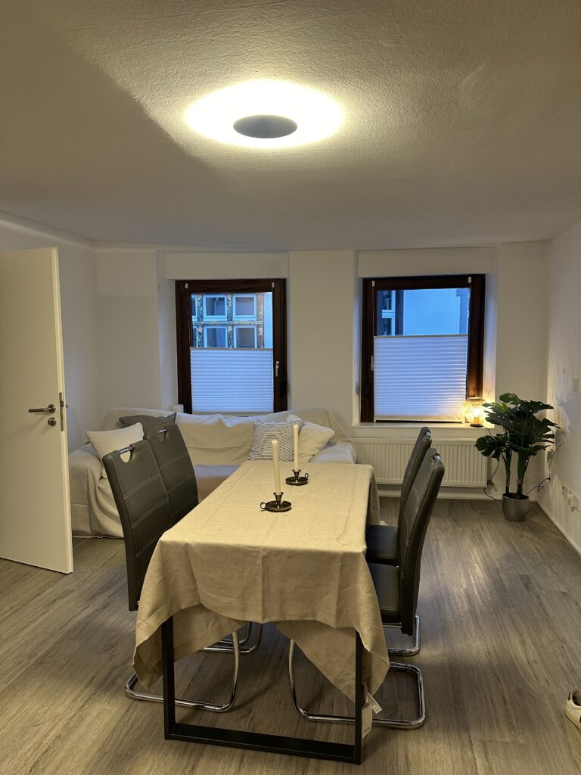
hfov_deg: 56.8
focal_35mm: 24
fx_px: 537
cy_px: 388
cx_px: 290
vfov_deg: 71.6
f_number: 1.78
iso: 200
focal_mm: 6.86
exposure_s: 1/50
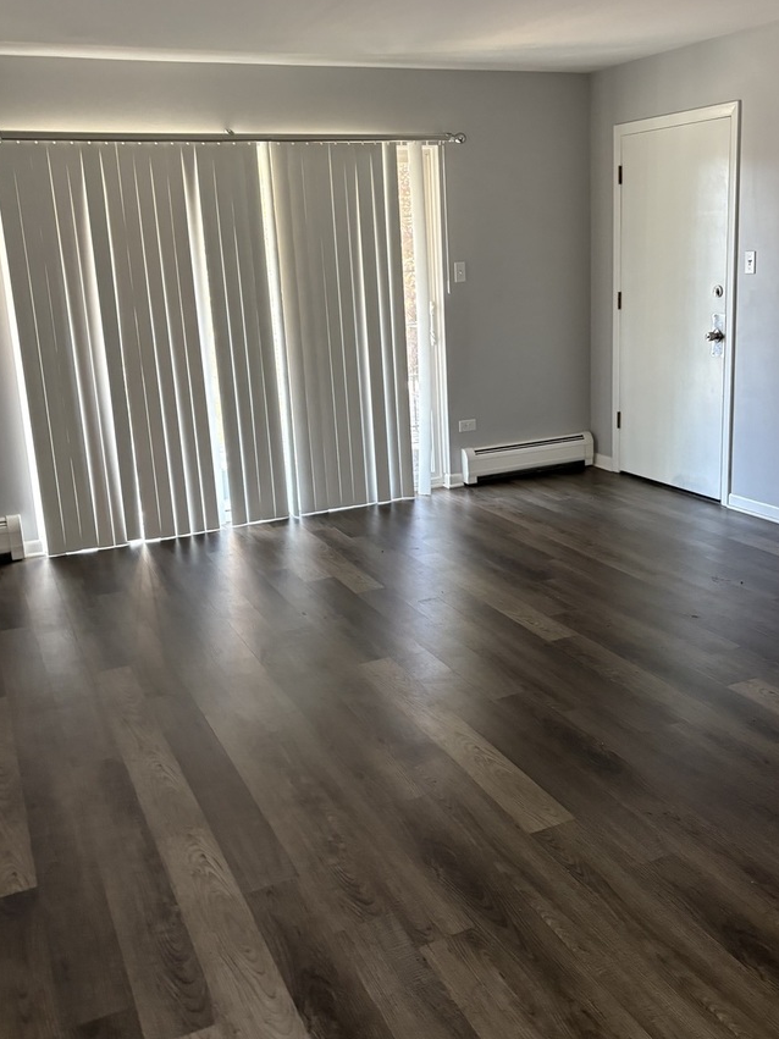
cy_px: 487
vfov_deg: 55.3
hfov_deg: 42.8
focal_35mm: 33
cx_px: 441
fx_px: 990
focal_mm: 5.96
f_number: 1.6
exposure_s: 1/60
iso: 250
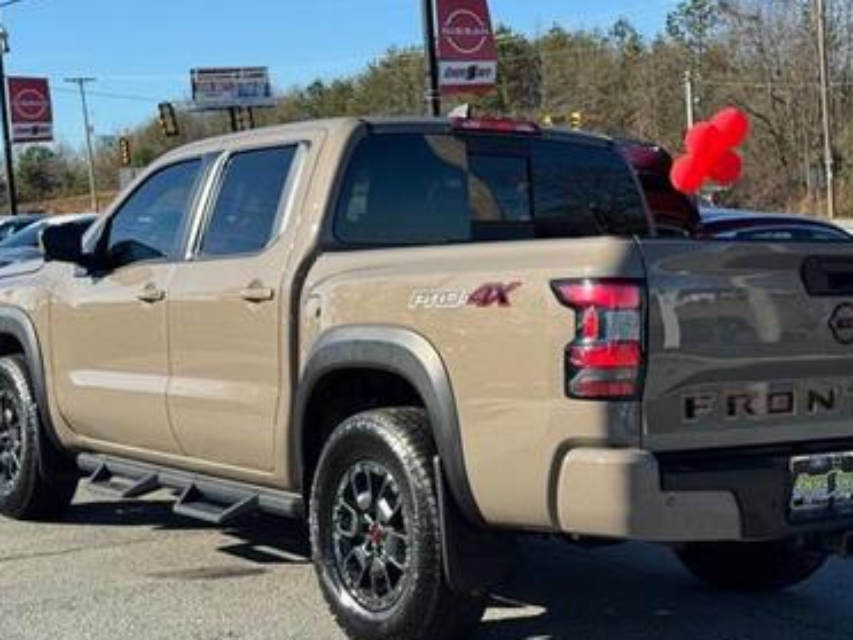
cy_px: 317
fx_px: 1602
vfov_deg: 22.6
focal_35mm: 65
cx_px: 488
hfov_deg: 29.8
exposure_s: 1/3096
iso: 64
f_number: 1.78
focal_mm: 6.76
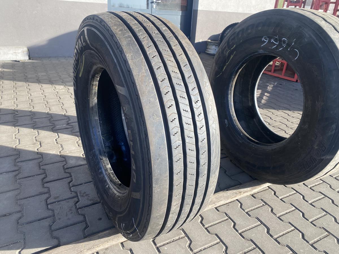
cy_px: 127
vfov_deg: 53.1
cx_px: 170
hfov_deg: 67.3
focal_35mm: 26
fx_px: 255
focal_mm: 4.25
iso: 32
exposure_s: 1/295
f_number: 1.8
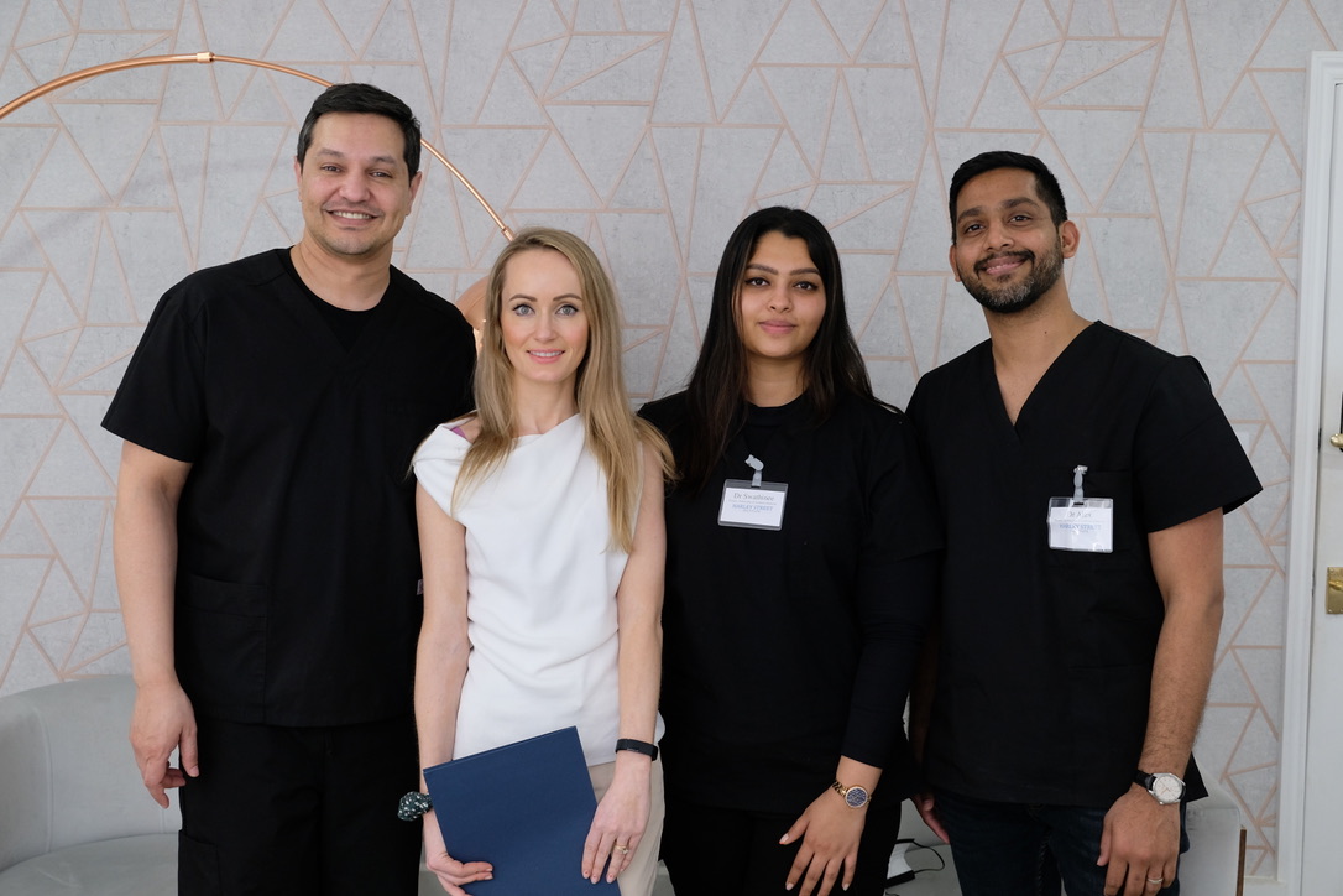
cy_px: 448
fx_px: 1343
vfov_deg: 36.9
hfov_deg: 53.1
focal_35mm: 36
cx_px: 672
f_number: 4
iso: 800
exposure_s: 1/52
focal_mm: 24.3
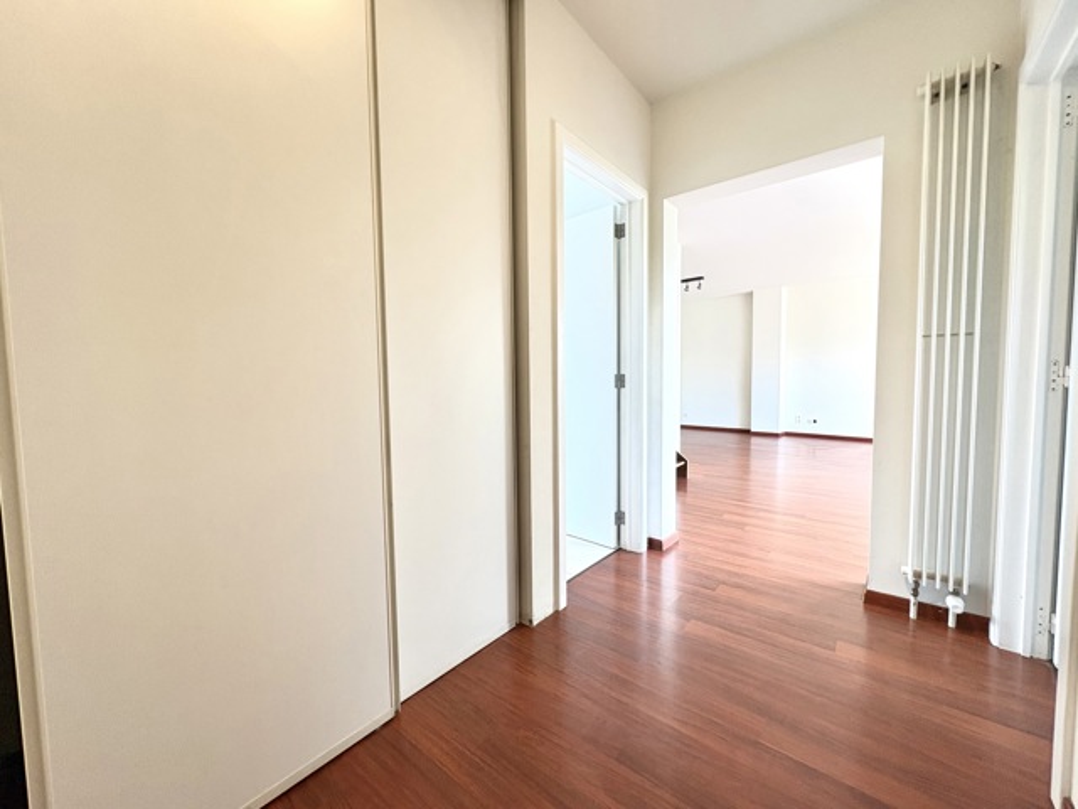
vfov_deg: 85.7
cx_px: 539
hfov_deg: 102.1
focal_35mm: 14
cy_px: 404
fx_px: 436
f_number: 2.2
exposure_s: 1/50
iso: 200
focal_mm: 2.22
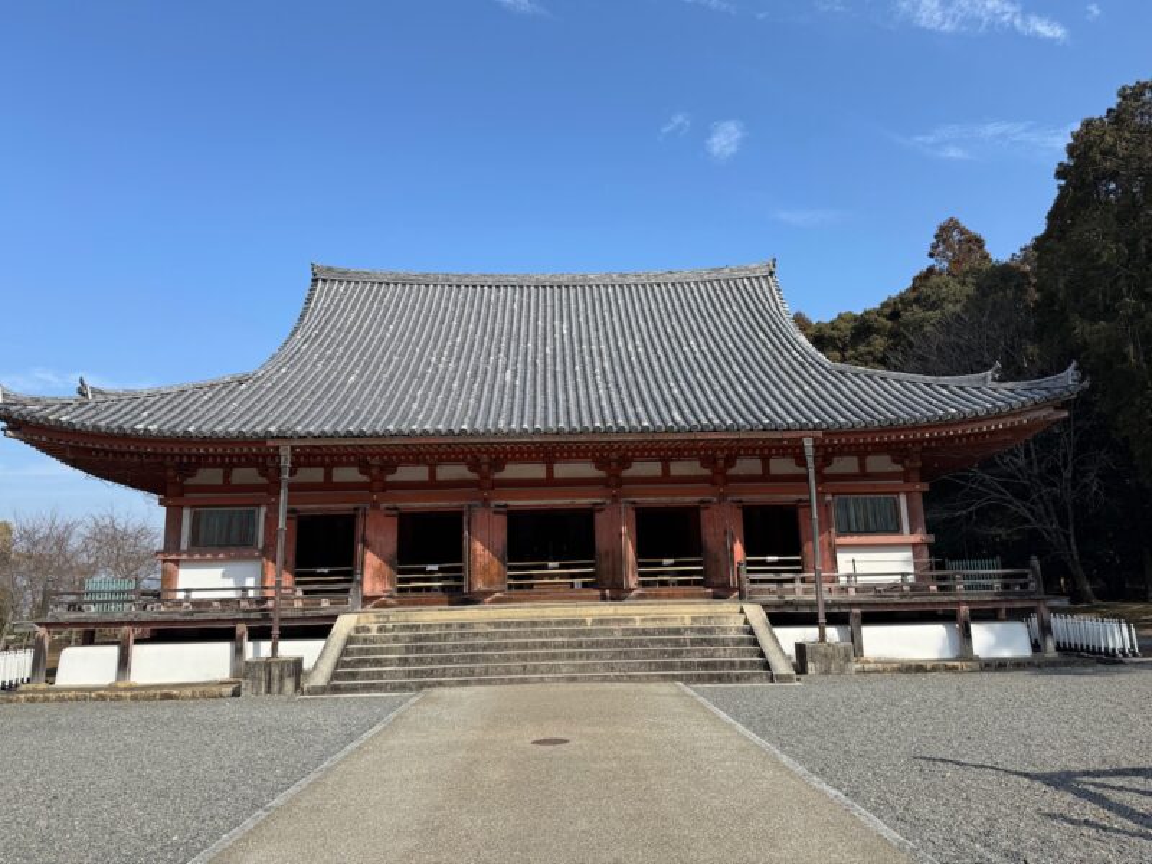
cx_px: 576
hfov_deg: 71.6
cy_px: 432
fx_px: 799
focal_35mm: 24
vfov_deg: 56.8
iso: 80
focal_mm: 6.76
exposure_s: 1/3597
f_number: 1.78
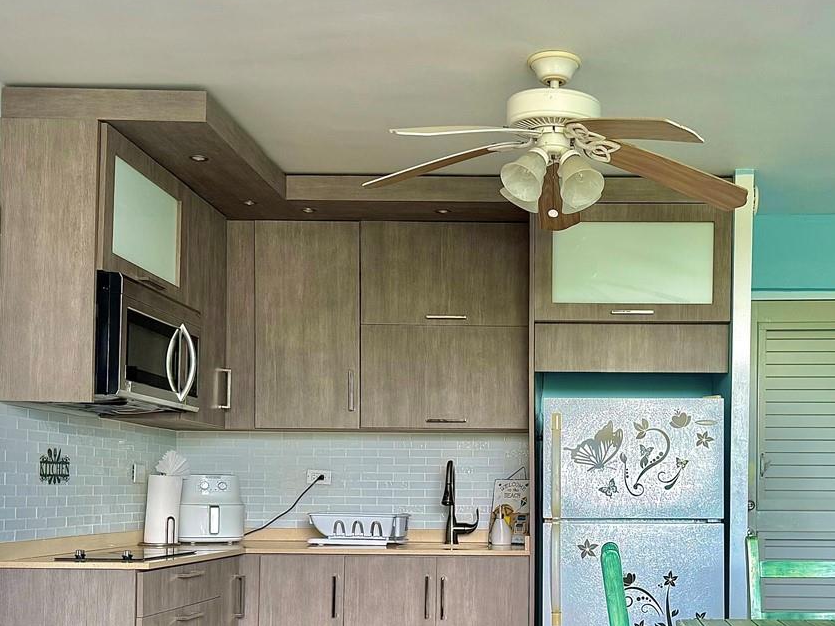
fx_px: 1109
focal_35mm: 46
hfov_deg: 40.6
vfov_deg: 30.9
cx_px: 575
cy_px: 477
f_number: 1.78
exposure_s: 1/121
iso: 100
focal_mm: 6.76
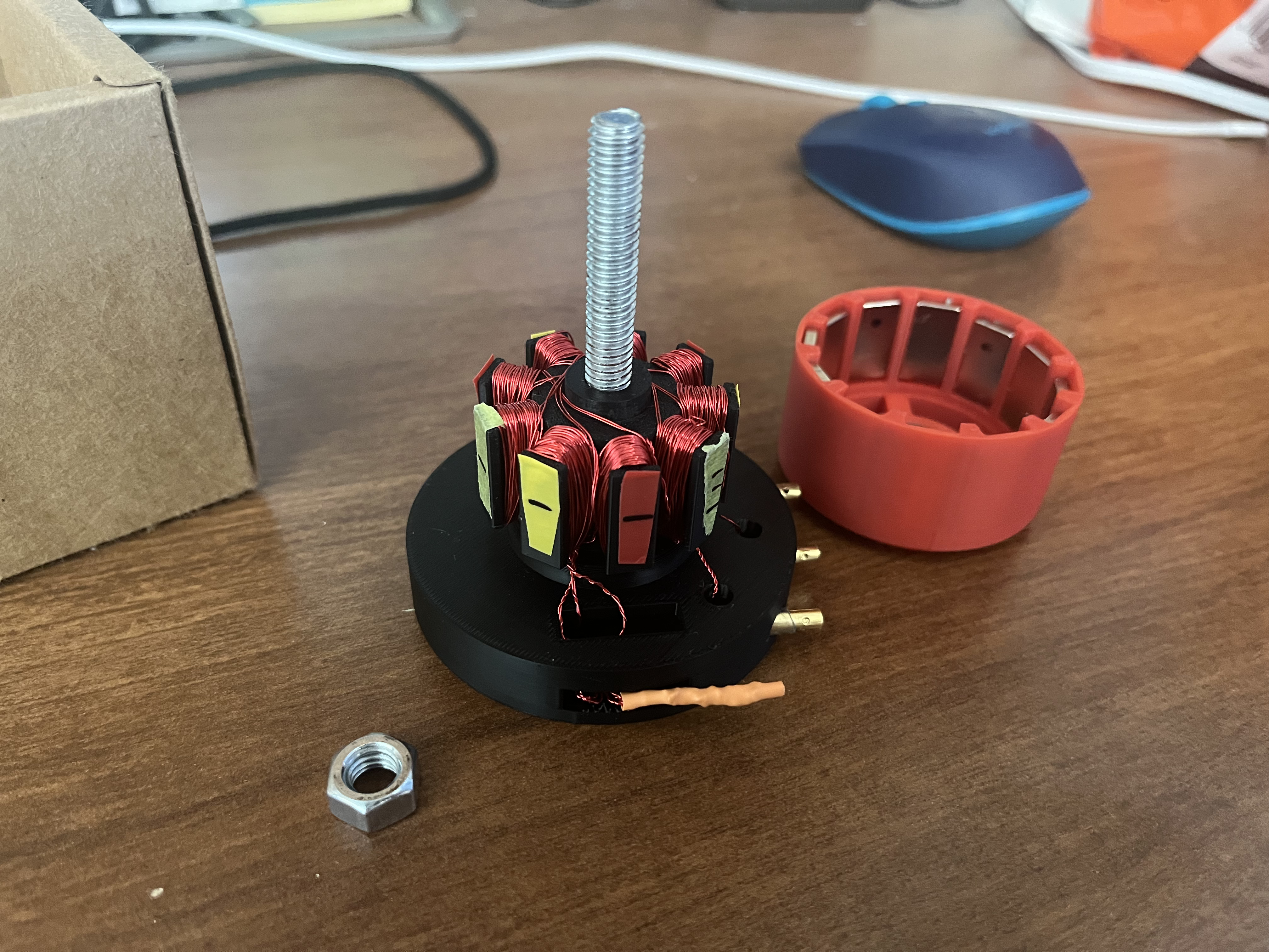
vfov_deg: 53.1
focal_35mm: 26
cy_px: 476
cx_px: 634
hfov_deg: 67.3
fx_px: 953
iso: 800
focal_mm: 5.1
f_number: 1.6
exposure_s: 1/30
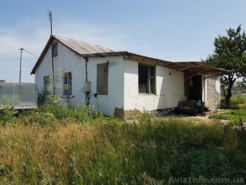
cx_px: 123
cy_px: 92
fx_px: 185
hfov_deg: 67.3
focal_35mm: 26
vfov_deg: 53.1
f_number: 1.7
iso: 40
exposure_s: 1/2160
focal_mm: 4.2
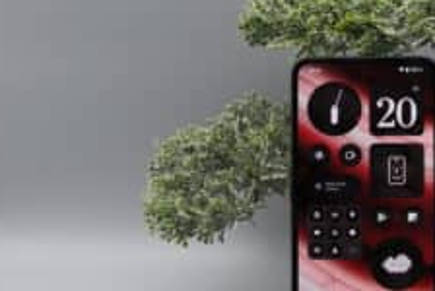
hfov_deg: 25.1
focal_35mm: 80
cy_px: 202
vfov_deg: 17.1
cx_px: 320
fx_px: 968
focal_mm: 30.5
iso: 640
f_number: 8
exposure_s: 1/100
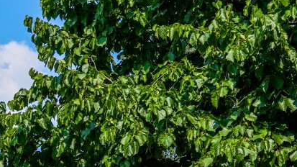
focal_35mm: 117
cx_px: -131
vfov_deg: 10.0
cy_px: 261
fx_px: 921
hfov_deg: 16.8
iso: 200
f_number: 8
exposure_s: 1/400
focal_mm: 24
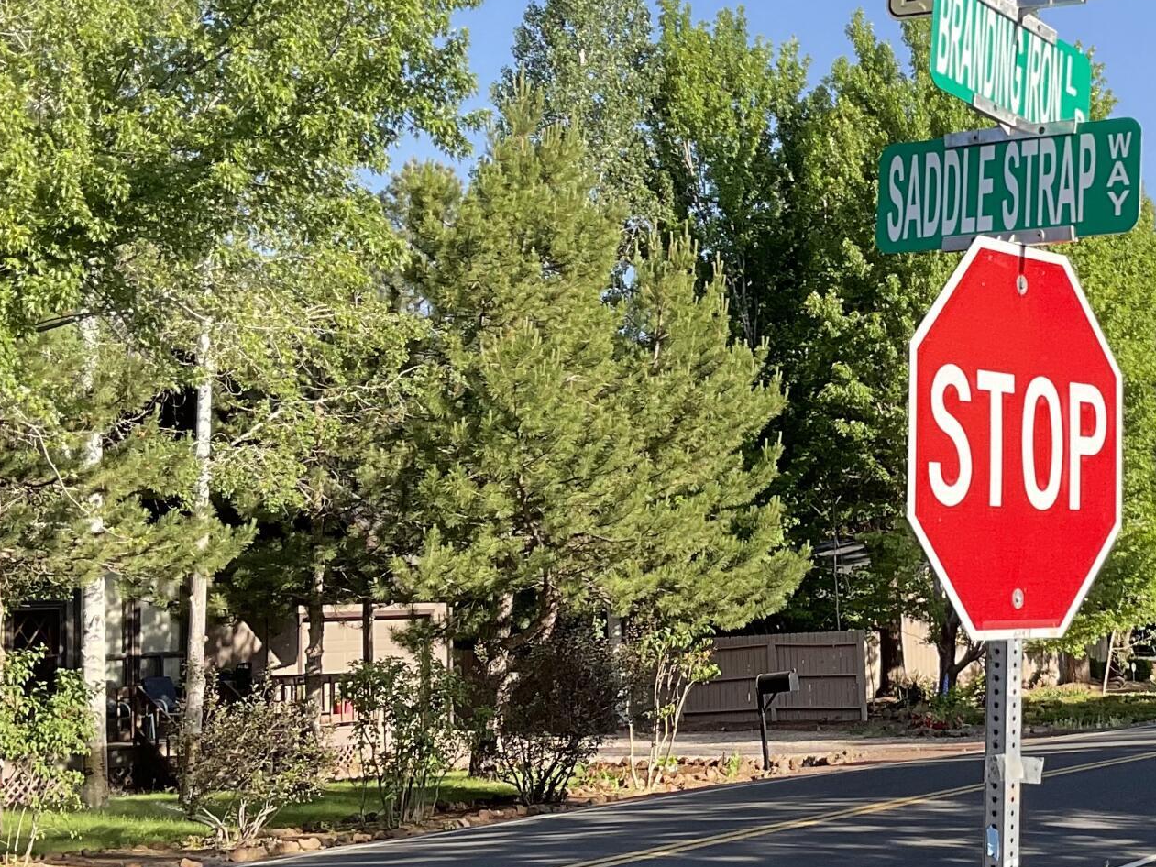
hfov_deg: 27.2
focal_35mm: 69
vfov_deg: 21.3
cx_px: 1040
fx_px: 2304
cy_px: 386
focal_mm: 3
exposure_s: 1/599
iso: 16
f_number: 1.8
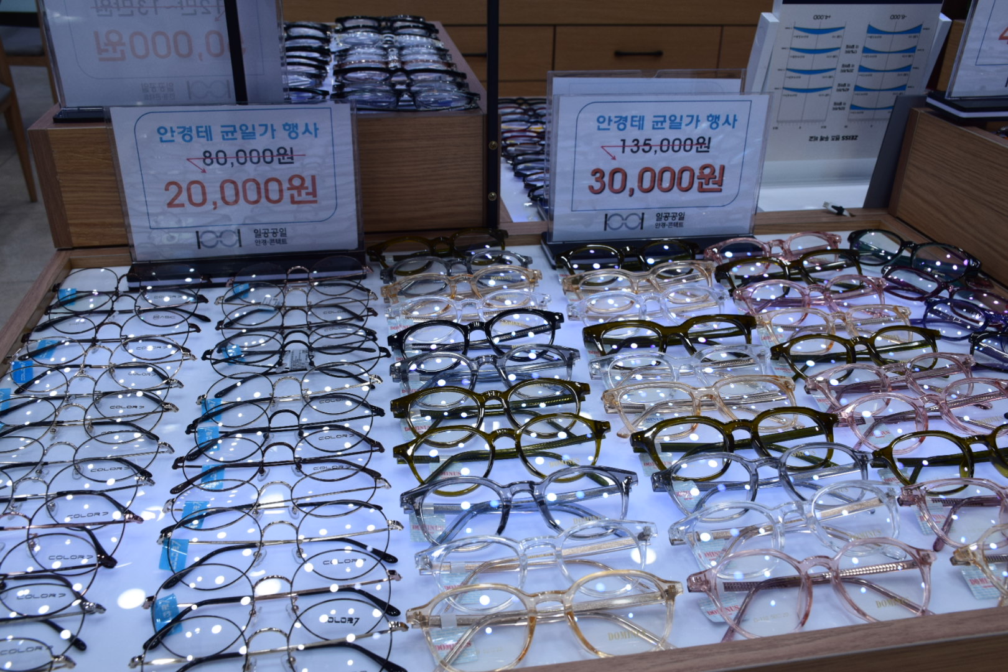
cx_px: 504
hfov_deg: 57.2
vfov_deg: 40.0
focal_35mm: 33
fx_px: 924
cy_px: 336
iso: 400
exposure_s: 1/100
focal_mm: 22
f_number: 9
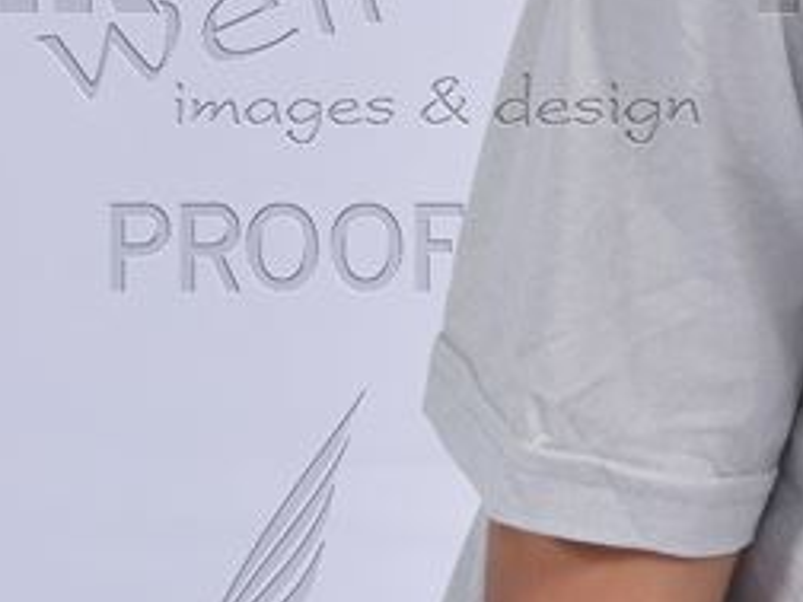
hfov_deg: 5.2
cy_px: 475
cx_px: 1434
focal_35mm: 378
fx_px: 8769
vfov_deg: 3.9
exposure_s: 1/200
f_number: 8
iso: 250
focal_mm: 66
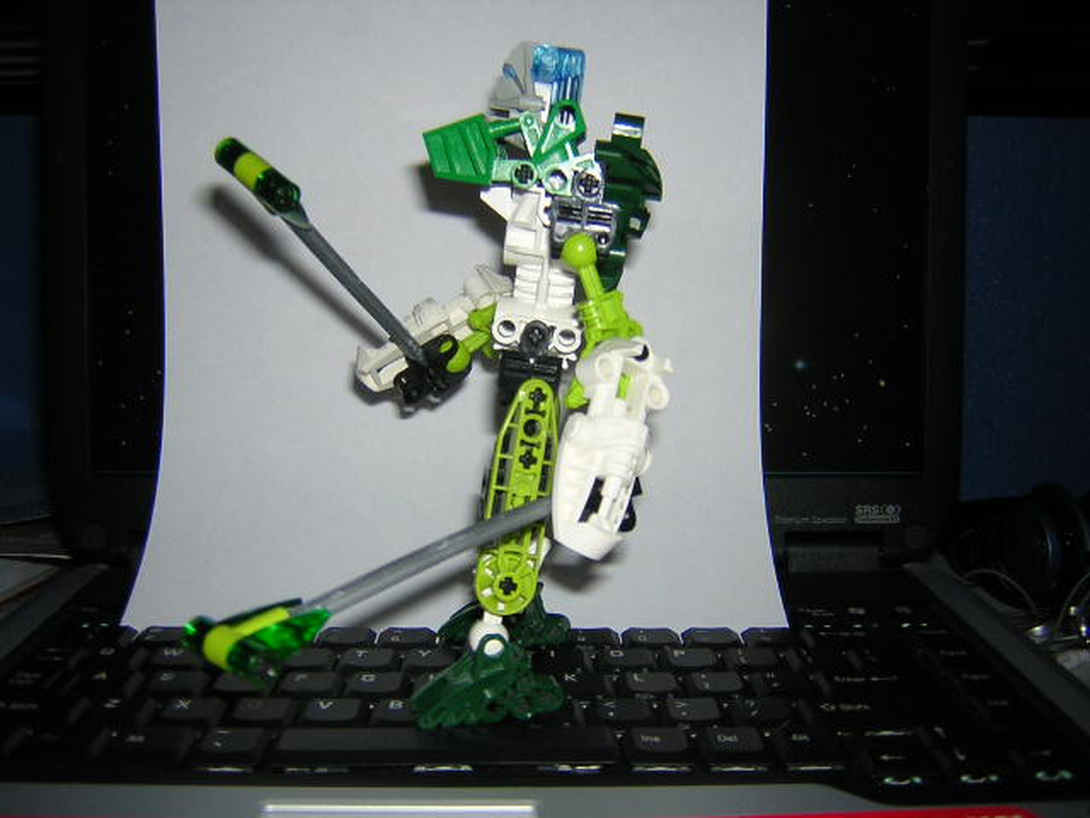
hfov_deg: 51.4
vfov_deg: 39.7
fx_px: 1134
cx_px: 545
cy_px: 409
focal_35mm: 36
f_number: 2.6
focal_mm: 4.7
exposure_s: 1/60.1
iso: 100
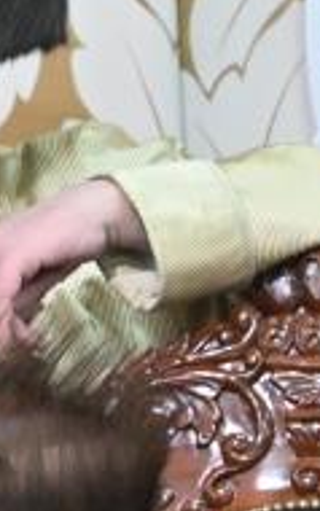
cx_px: -328
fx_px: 22989
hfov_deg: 0.8
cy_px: 592
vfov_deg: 1.3
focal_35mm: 1650
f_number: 4
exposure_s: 1/400
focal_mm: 200
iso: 1000
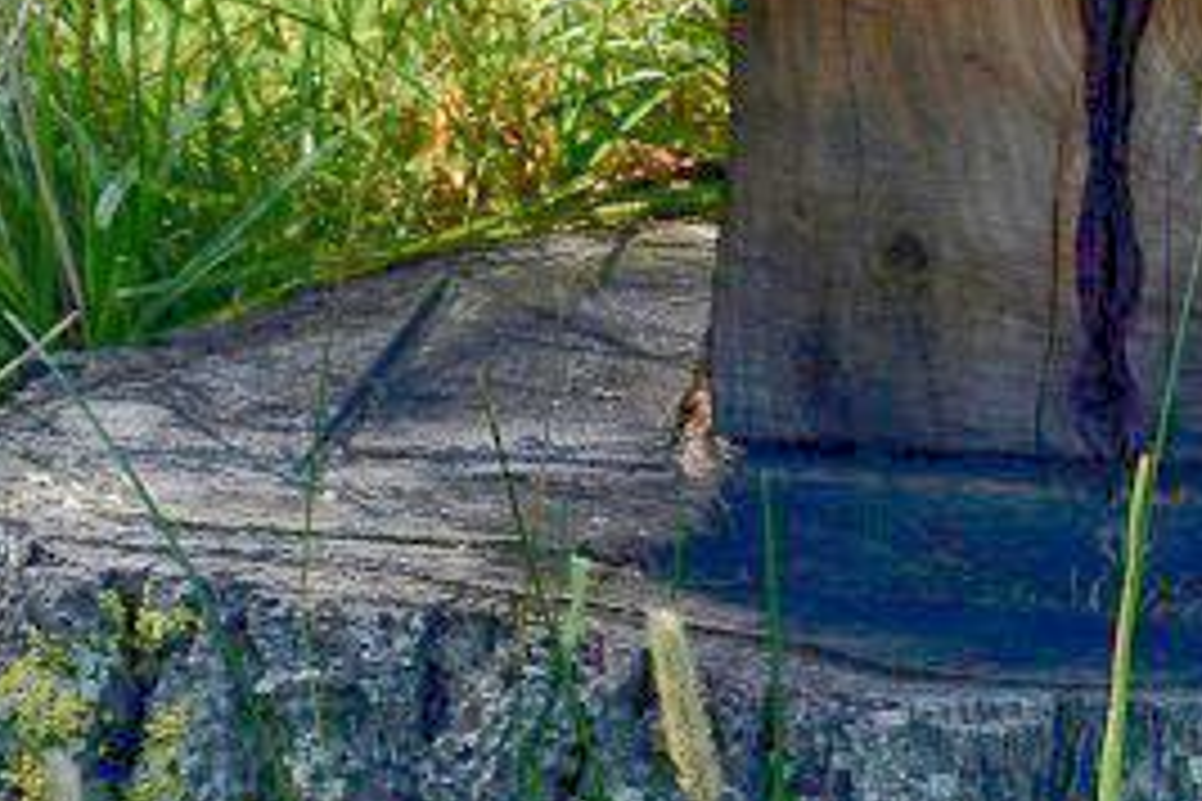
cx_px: 594
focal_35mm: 202
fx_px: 6744
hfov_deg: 10.2
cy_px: -918
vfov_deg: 6.6
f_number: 8
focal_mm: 24
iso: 100
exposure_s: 1/100
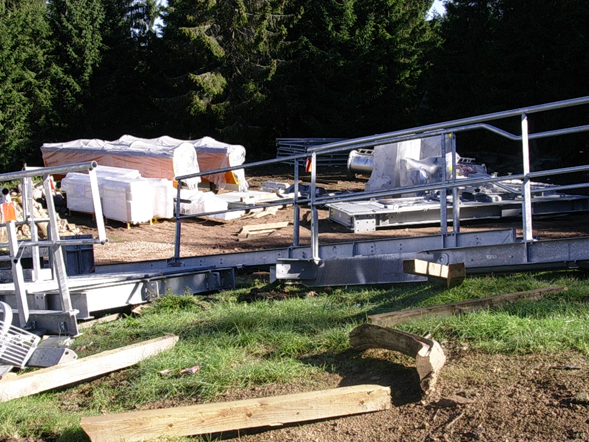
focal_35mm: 45
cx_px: 294
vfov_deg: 32.2
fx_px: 766
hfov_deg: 42.1
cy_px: 221
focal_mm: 6.7
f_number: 5.8
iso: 70
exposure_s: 1/171
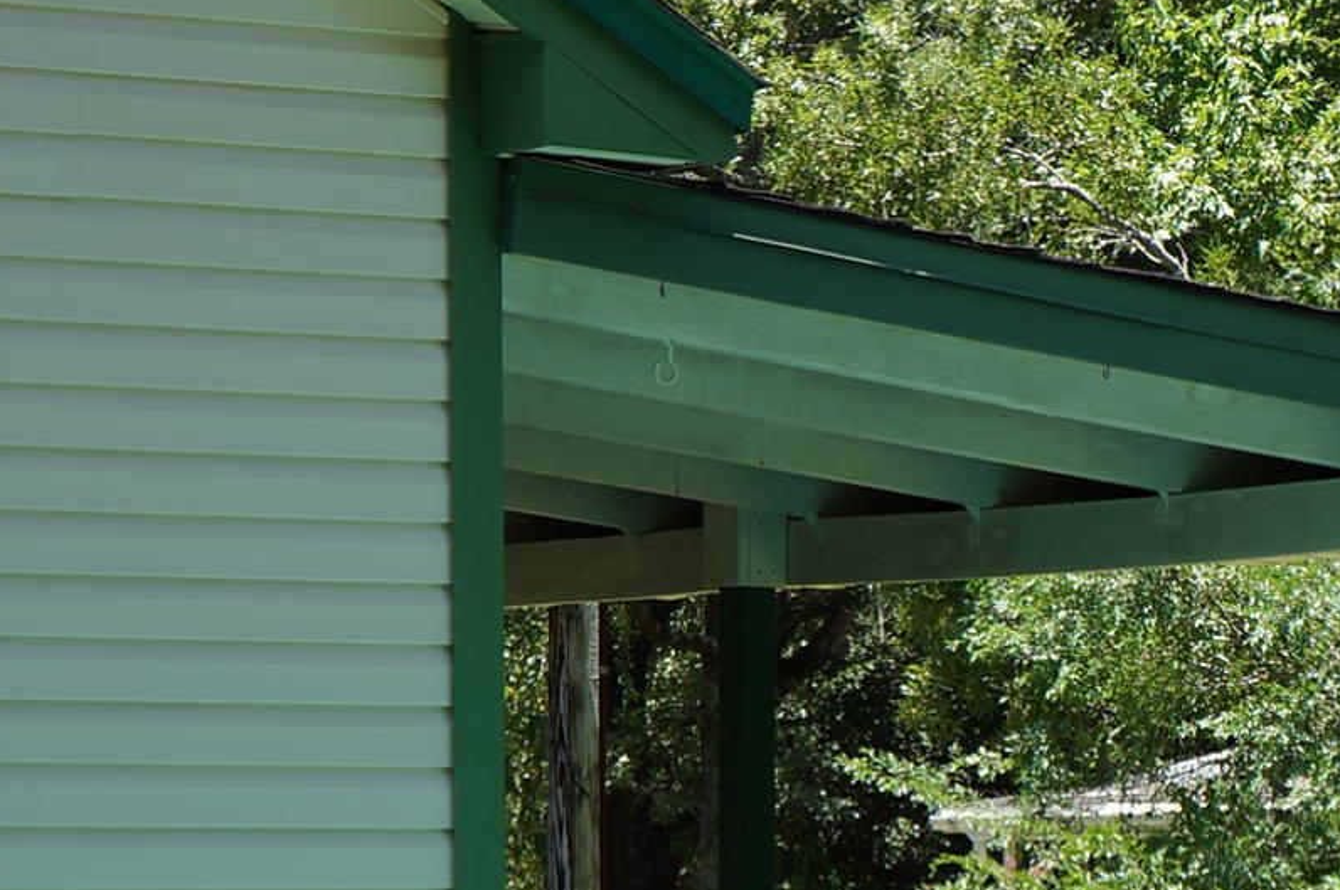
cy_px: 668
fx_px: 7288
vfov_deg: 7.0
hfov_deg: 10.4
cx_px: 1215
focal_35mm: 196
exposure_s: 1/400
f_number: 4.5
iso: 100
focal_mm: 35
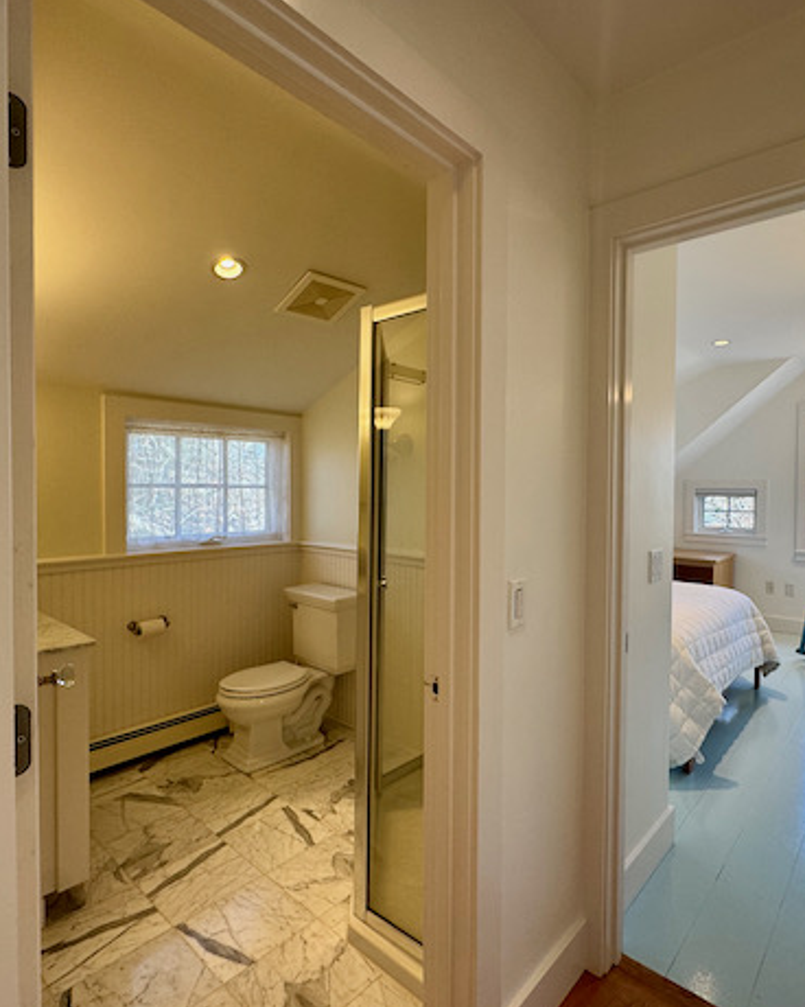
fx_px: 566
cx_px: 469
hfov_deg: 70.4
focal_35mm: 19
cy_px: 497
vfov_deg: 83.3
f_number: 2.2
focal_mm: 2.22
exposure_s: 1/120
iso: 125
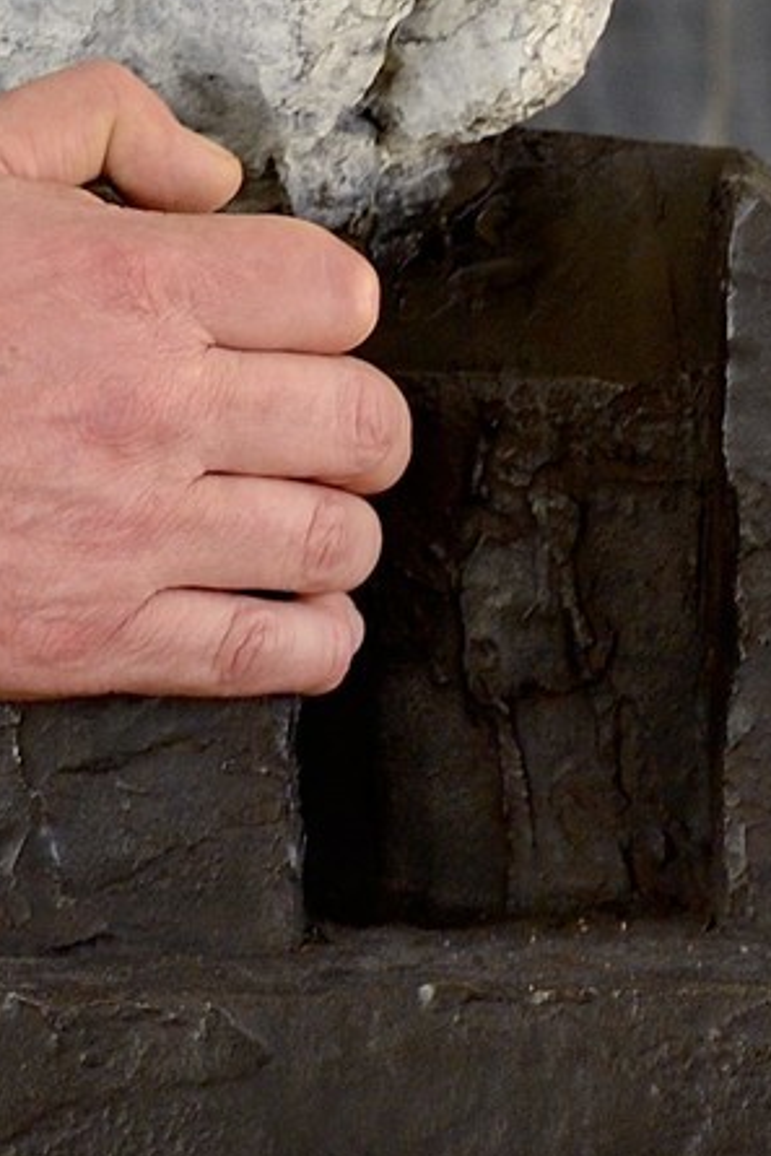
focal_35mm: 728
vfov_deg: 2.8
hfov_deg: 1.9
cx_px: -382
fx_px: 23367
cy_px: -1821
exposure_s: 1/20
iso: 400
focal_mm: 135
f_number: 4.5
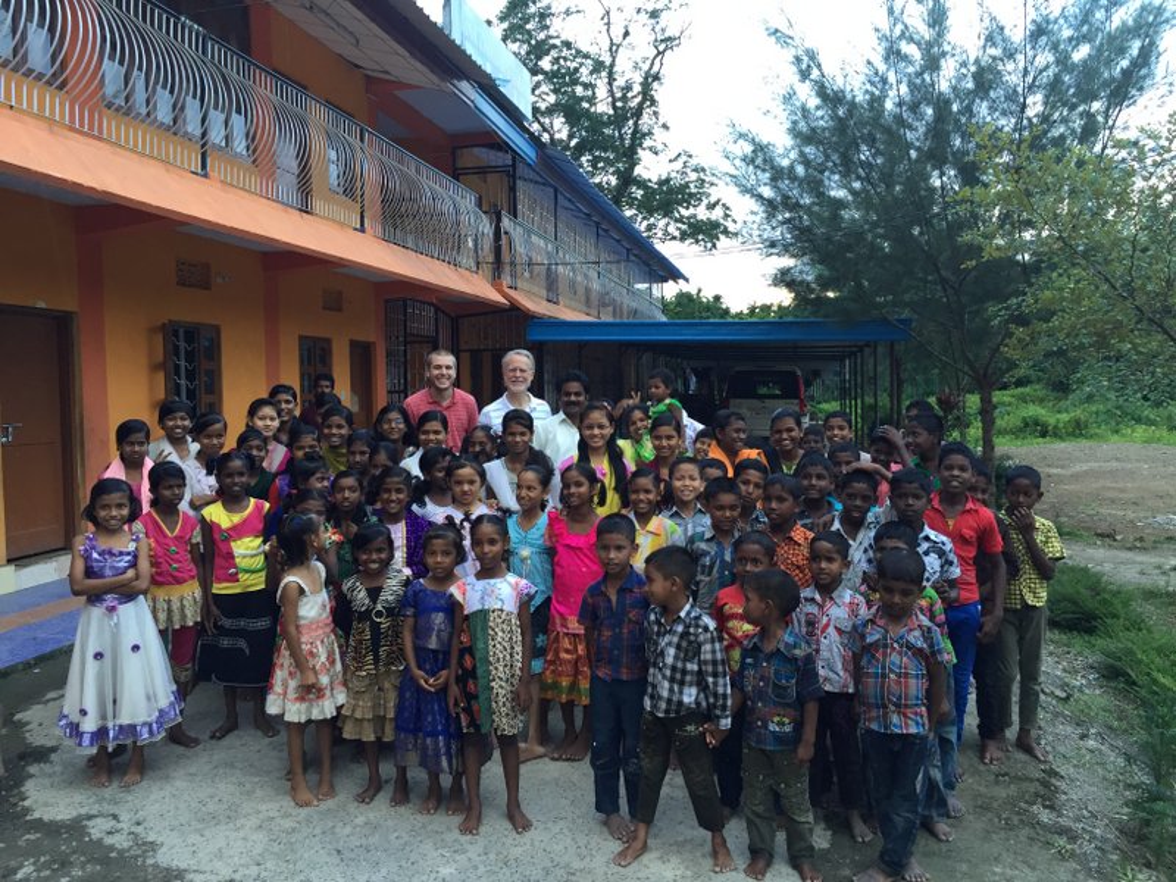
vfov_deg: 48.2
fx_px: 985
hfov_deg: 61.7
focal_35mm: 29
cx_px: 588
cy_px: 441
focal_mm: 4.15
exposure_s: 1/33
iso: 32
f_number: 2.2
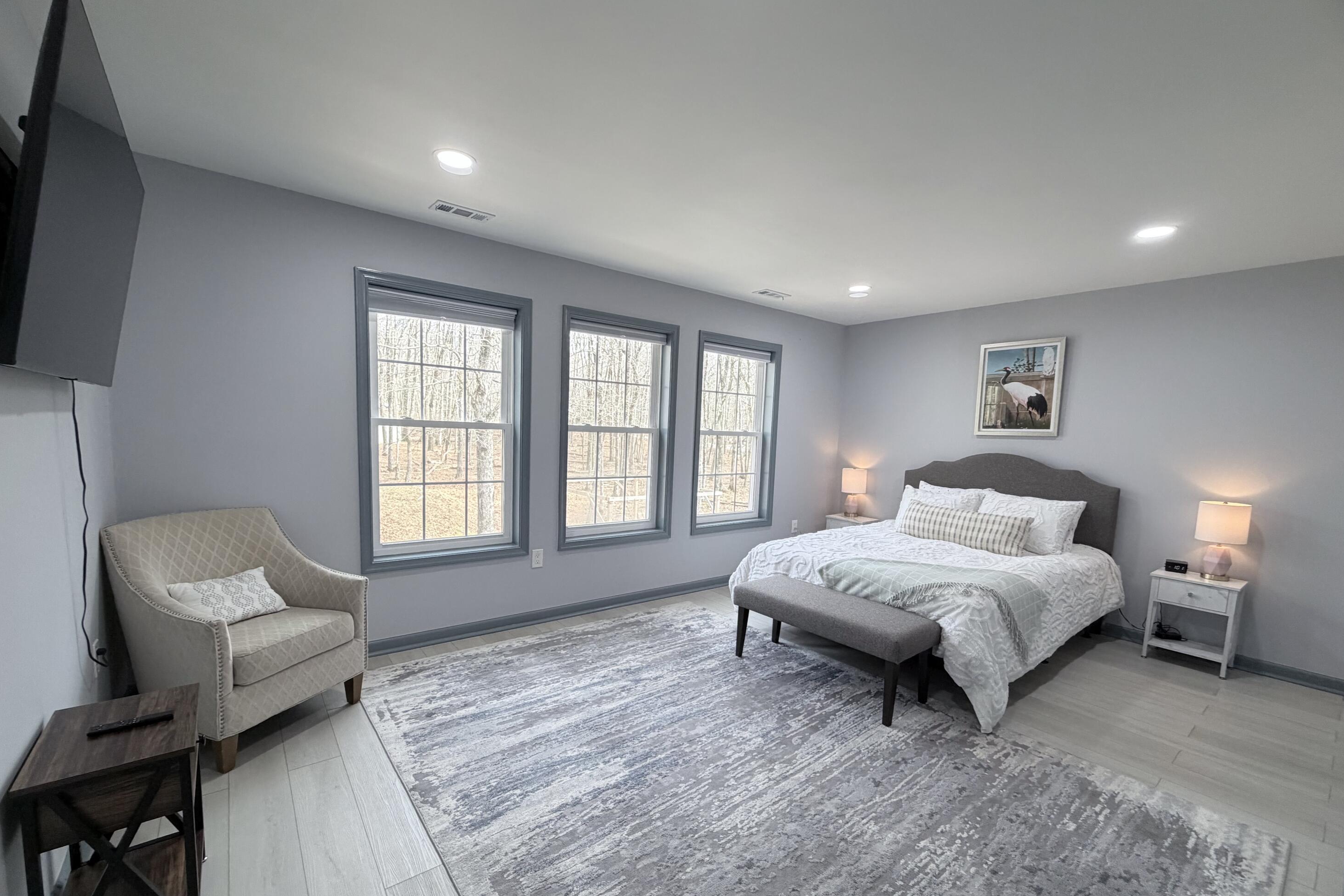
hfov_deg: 100.4
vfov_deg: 77.1
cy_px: 488
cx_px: 661
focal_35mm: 15
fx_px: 560
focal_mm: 2.22
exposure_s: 1/120
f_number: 2.2
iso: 200
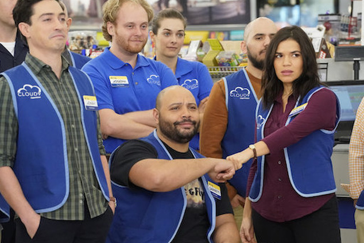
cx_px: 184
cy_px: 141
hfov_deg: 8.4
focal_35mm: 246
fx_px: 2488
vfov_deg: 5.6
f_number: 7.1
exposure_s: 1/200
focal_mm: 200
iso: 10000
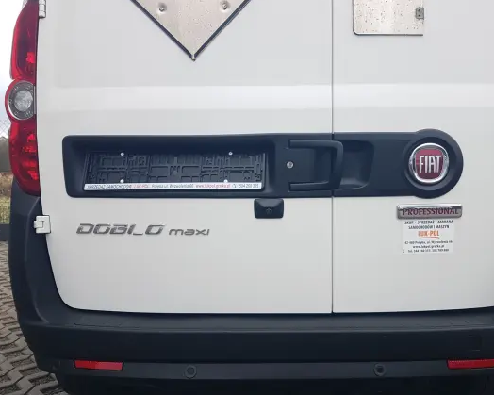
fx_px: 453
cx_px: 288
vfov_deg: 47.1
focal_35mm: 31
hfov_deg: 56.9
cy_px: 195
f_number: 1.7
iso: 40
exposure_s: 1/293
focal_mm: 4.2
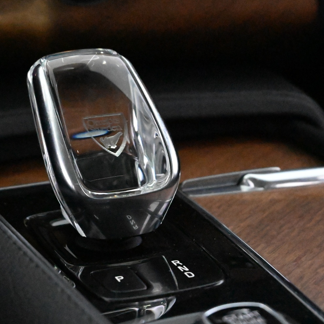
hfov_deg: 16.7
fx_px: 1101
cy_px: 157
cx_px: 108
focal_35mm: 104
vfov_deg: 16.7
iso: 28800
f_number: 6.3
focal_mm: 50
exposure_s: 1/80
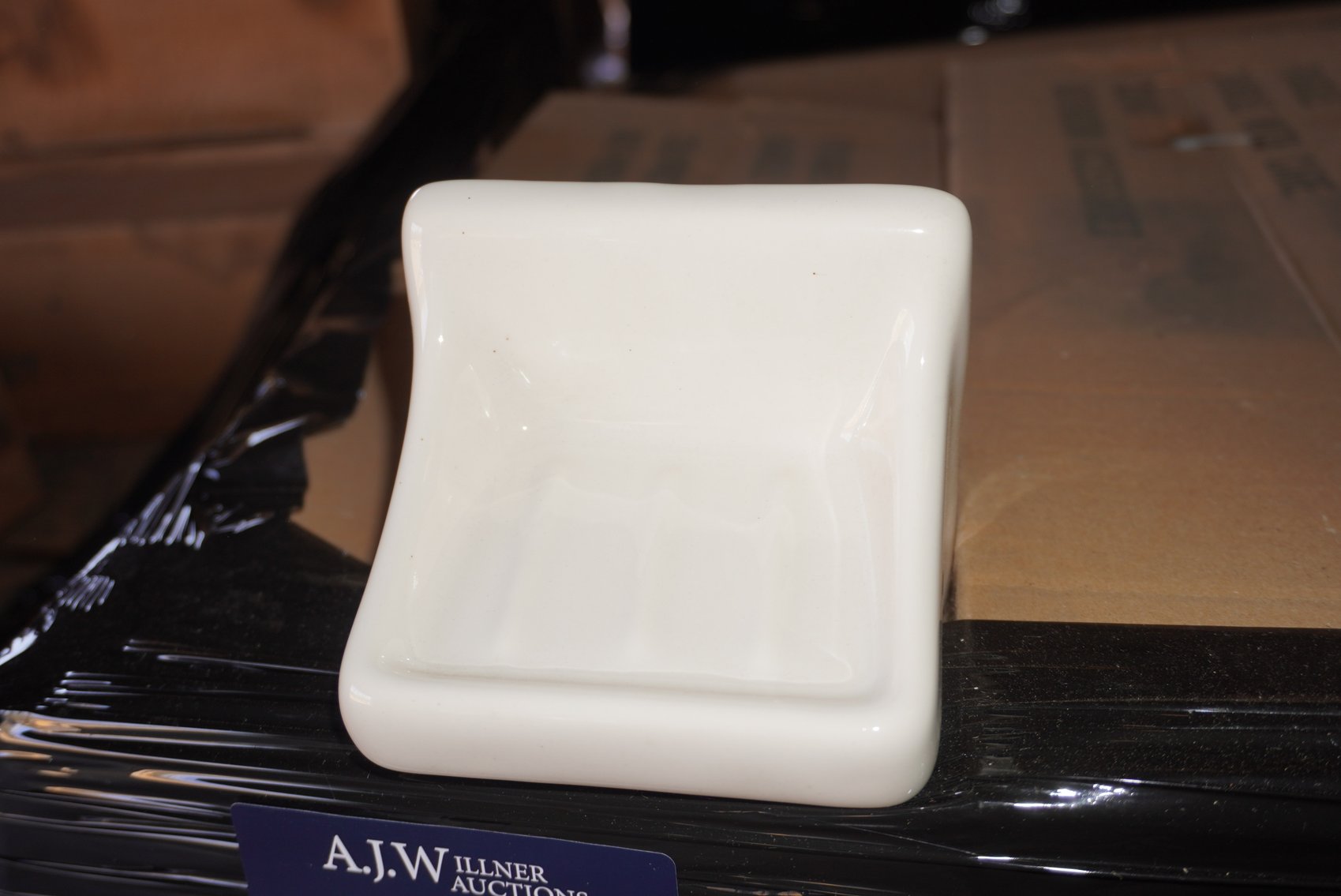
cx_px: 670
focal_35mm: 38
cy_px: 448
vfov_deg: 35.5
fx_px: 1398
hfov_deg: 51.3
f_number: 4.5
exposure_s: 1/60
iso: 100
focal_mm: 25
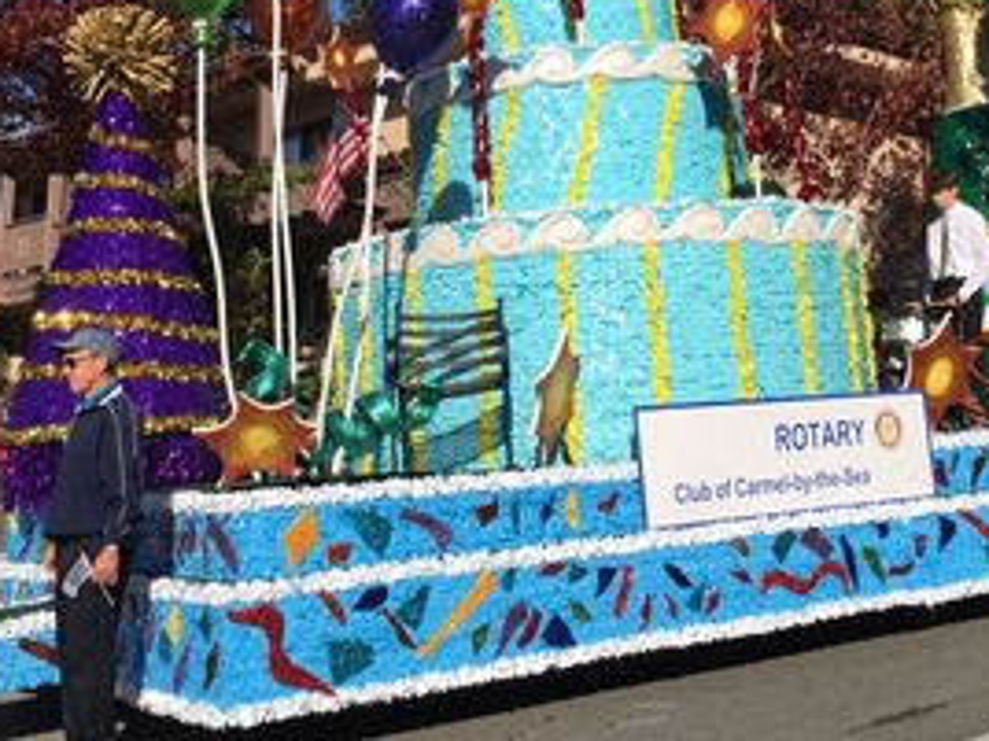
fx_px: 1486
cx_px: 509
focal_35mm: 52
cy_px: 166
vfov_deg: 27.6
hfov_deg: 36.8
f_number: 2.2
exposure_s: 1/4950
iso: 32
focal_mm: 4.15
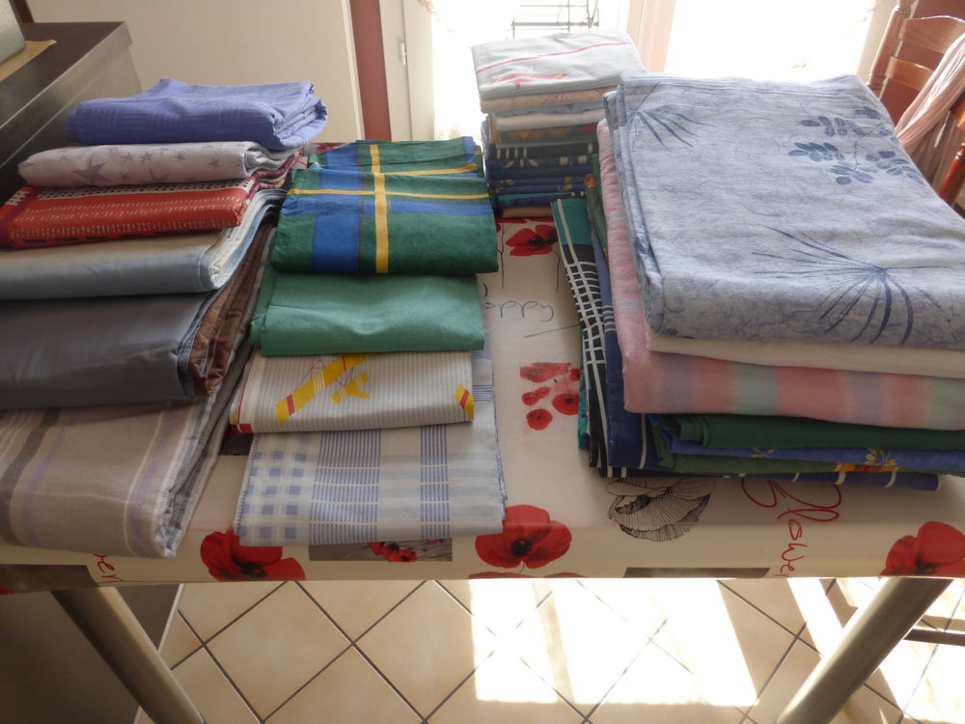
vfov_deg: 56.8
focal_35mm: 24
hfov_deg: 71.6
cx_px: 482
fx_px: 669
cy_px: 362
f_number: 3.3
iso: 100
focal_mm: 4.3
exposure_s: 1/80
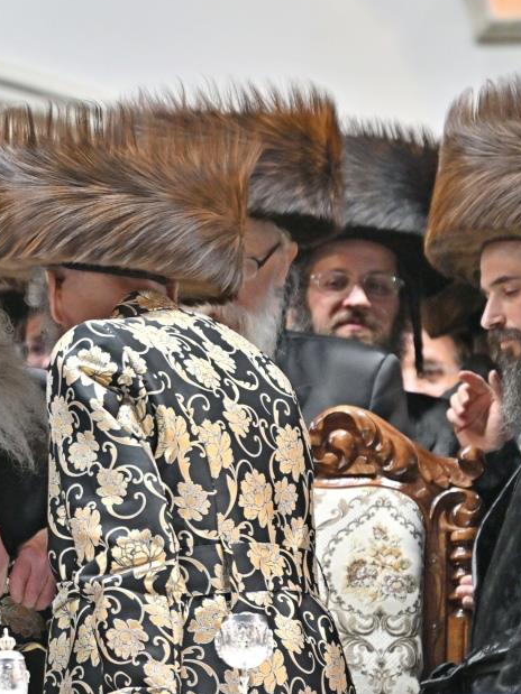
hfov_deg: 3.1
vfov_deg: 4.2
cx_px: -31
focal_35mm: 477
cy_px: 312
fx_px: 9576
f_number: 2.8
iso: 640
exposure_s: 1/640
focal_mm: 200
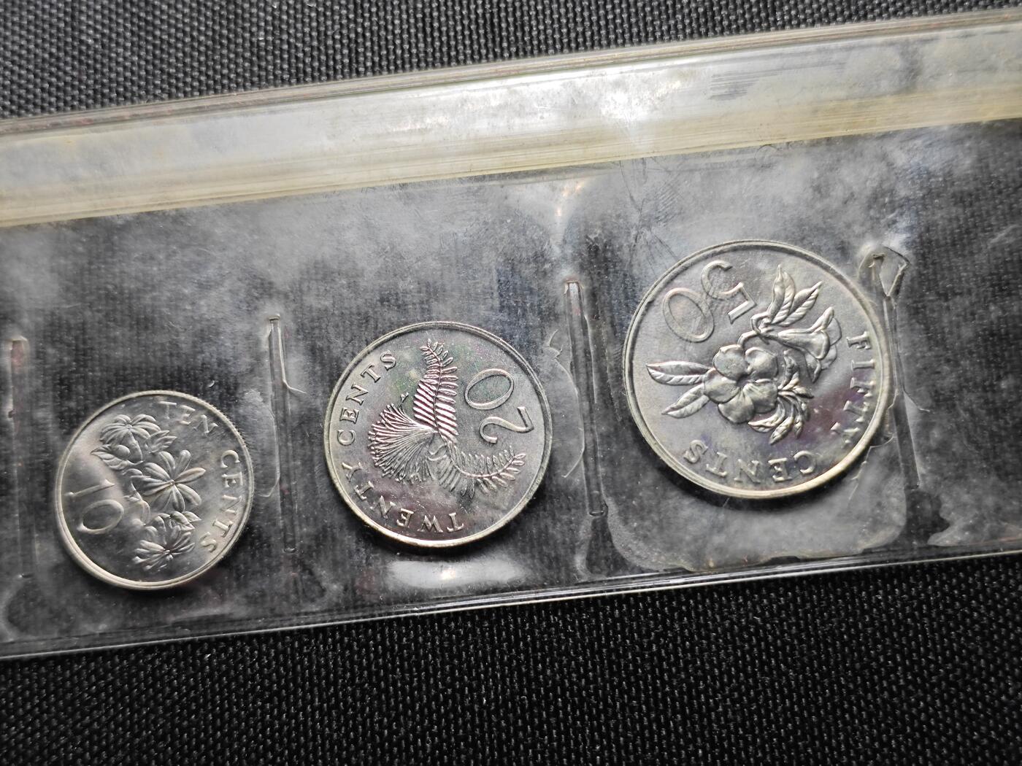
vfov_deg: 29.7
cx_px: 511
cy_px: 383
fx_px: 1447
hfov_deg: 38.9
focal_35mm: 49
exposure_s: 1/100
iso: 100
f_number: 1.6
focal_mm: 5.84
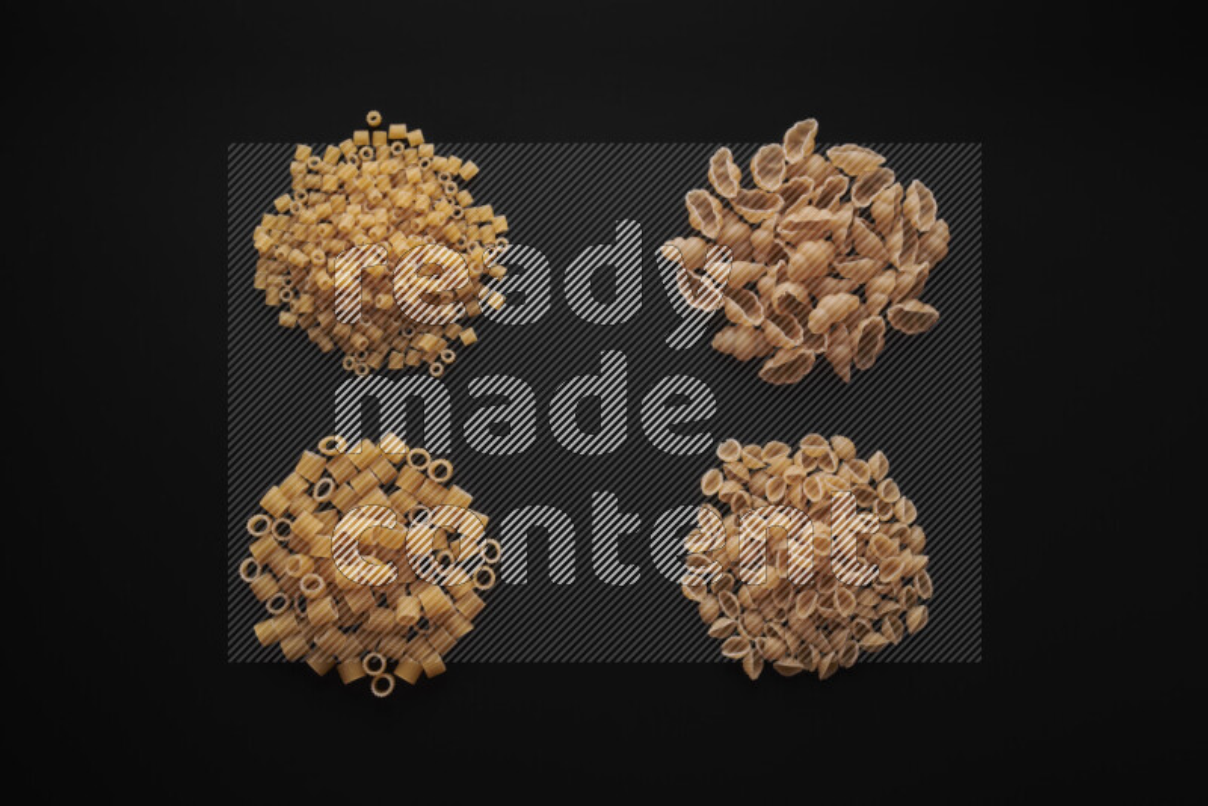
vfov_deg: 27.0
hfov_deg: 39.6
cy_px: 403
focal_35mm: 50
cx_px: 604
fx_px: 1678
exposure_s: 1/100
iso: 100
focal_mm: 50
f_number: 8
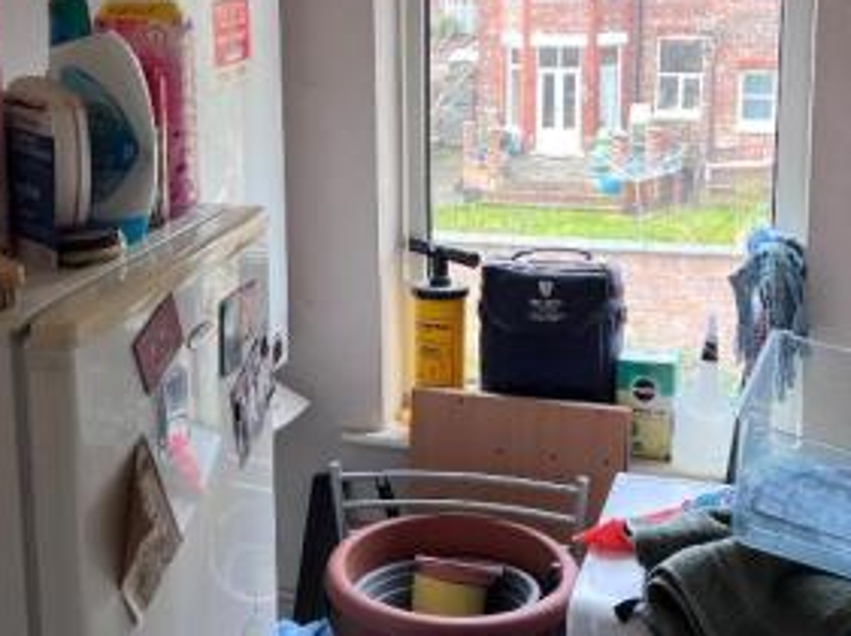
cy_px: 186
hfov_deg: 35.5
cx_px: 353
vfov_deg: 26.7
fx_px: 1326
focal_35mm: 54
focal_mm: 5.7
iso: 50
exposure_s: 1/121
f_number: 1.5
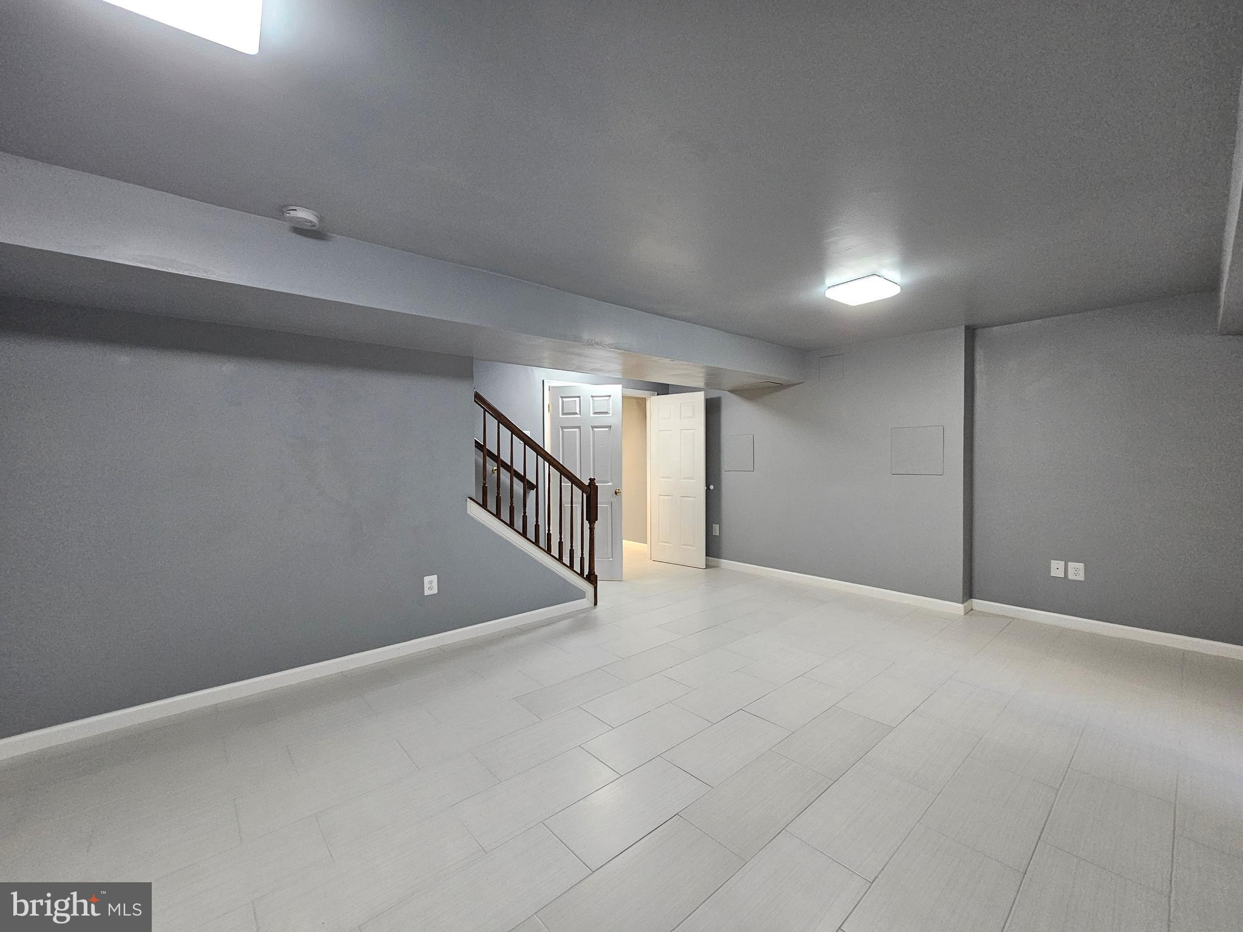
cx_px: 622
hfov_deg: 106.2
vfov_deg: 89.9
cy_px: 466
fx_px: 467
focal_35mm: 13
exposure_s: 1/60
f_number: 2.2
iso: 320
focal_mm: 2.2
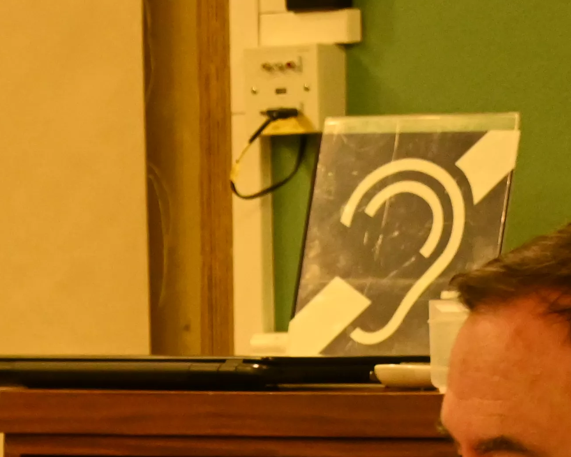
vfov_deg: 3.7
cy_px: 739
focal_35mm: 412
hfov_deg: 4.7
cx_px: -236
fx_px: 6962
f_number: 4.8
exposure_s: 1/30
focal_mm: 68
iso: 3200
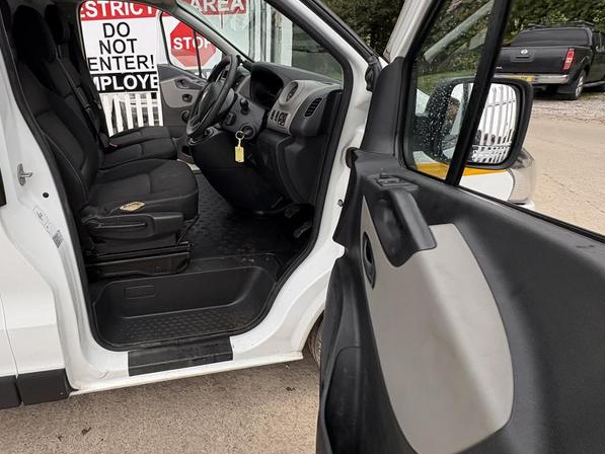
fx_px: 367
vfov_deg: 62.8
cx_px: 203
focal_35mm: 21
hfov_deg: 76.5
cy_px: 176
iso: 64
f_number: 2.2
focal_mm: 2.22
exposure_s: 1/148
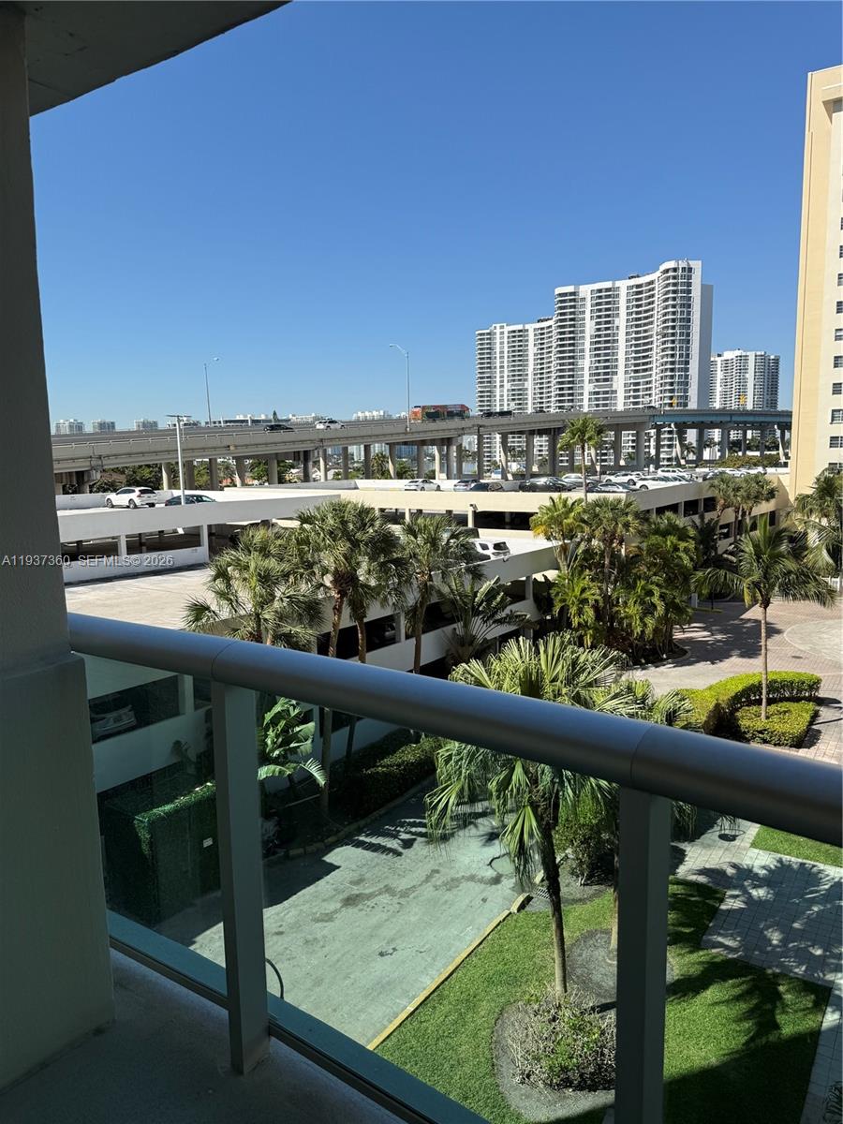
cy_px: 562
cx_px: 422
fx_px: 779
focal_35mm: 24
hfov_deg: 56.8
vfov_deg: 71.6
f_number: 1.78
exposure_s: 1/4405
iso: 80
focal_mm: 6.76
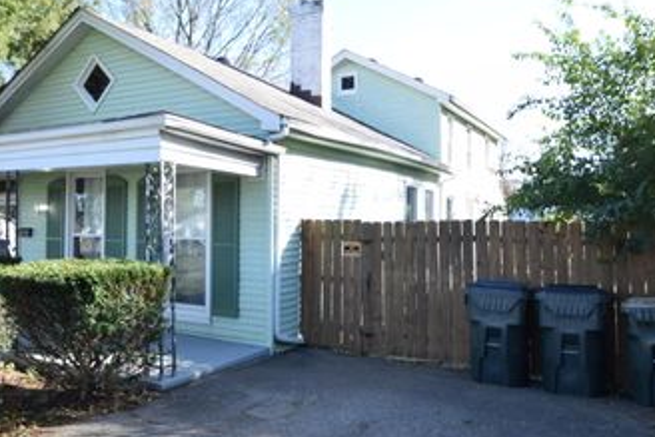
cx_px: 242
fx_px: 582
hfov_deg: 57.9
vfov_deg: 41.1
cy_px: 211
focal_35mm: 32
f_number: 8
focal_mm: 14
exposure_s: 1/250
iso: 400
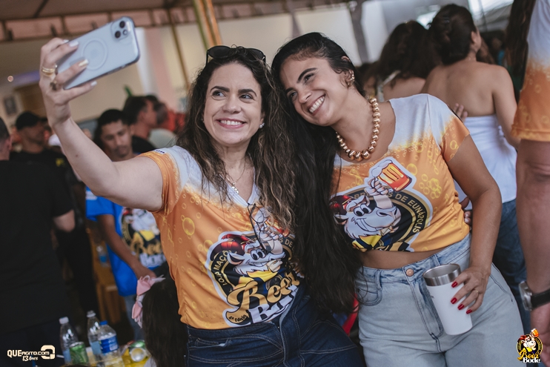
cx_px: 275
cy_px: 184
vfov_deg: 25.8
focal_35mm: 52
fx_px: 802
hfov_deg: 37.8
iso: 2500
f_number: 2
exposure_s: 1/1600
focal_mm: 35
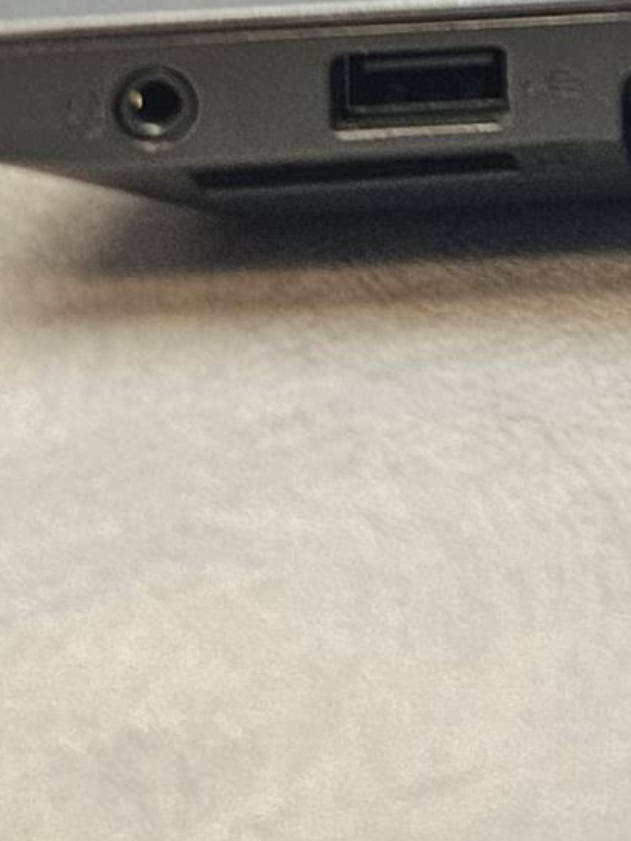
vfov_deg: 14.1
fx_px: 2624
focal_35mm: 108
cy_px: -1018
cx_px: 1372
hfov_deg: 11.8
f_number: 1.8
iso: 400
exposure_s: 1/100
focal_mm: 5.4
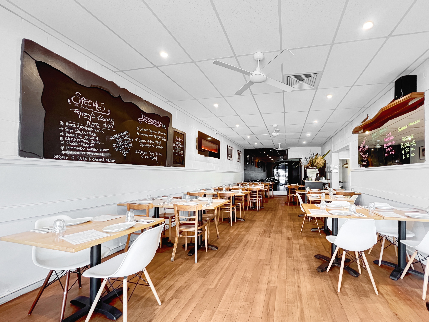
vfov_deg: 89.9
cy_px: 161
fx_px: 161
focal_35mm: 13
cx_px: 214
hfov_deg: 106.2
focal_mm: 1.6
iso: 80
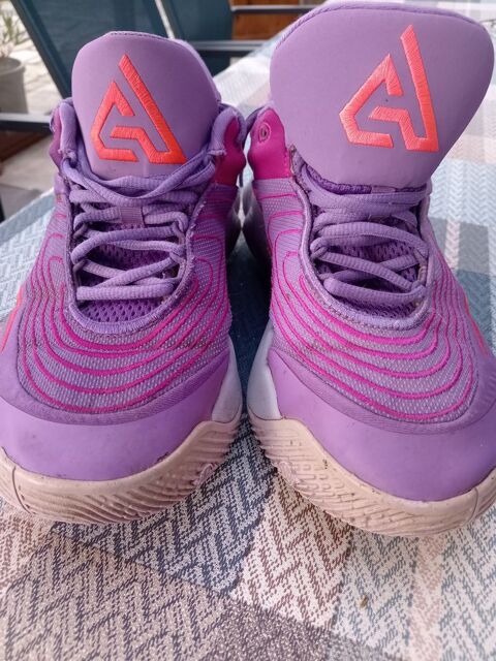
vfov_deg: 69.4
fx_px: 478
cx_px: 248
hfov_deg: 54.9
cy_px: 330
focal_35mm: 25
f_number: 1.8
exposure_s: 1/25
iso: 531
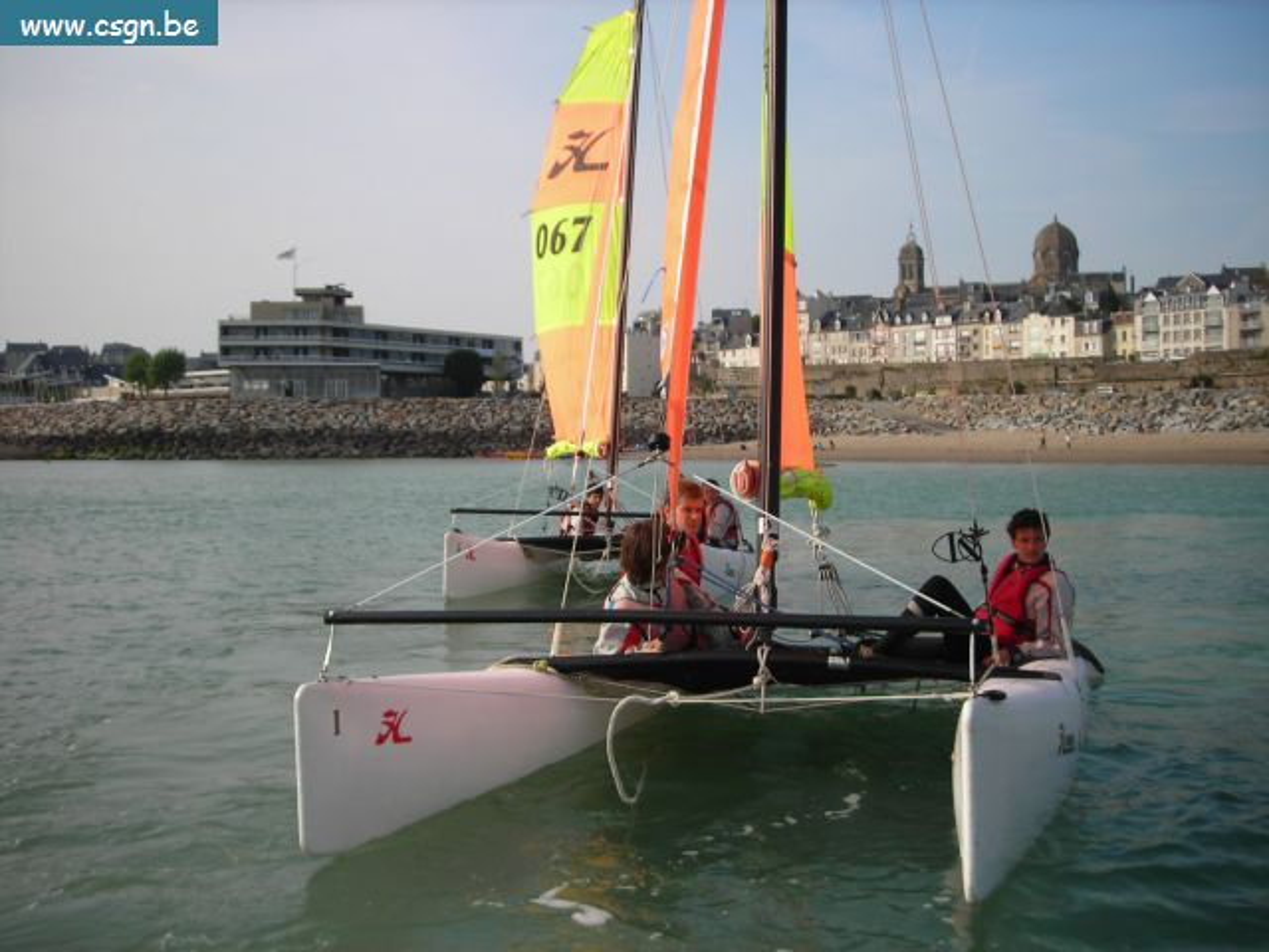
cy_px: 476
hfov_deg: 49.0
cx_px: 634
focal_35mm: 38
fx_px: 1393
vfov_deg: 37.7
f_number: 6.4
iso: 50
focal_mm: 6.3
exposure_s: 1/164
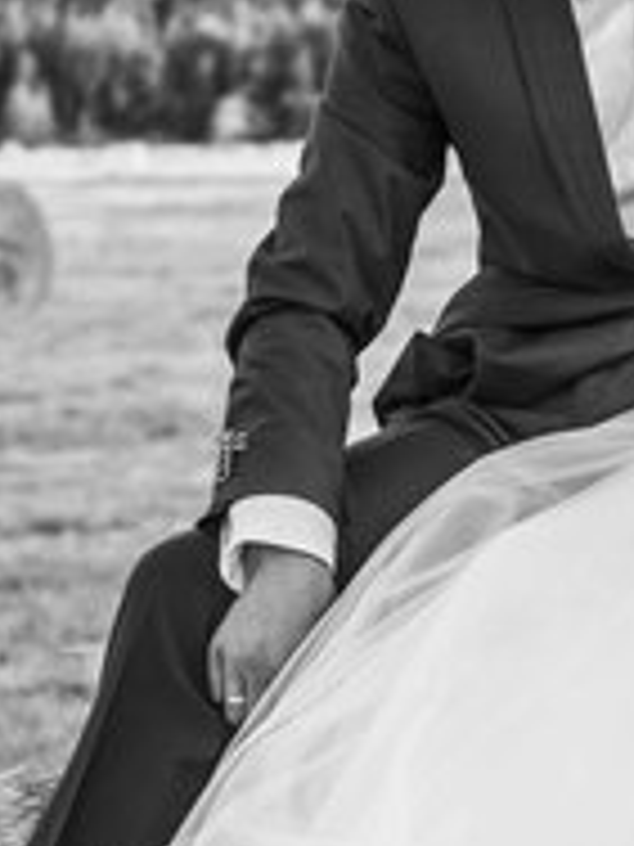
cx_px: 773
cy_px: 392
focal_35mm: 172
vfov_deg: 11.5
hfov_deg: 8.5
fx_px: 4191
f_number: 2.2
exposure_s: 1/2000
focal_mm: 35
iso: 100
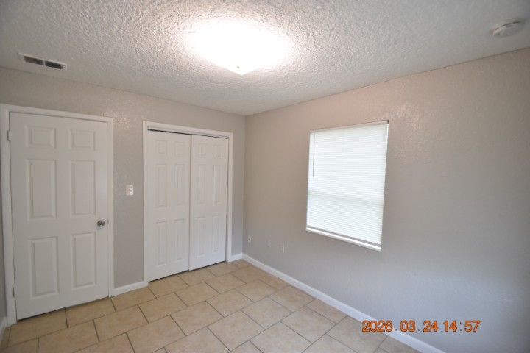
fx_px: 221
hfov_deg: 100.4
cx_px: 265
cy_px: 176
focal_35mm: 15
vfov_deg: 77.3
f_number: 3.5
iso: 800
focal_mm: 10
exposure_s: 1/60
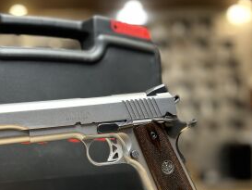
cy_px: 136
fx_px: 284
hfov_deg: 47.1
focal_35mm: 39
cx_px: 84
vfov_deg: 36.2
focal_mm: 5.7
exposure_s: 1/50
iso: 125
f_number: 1.5
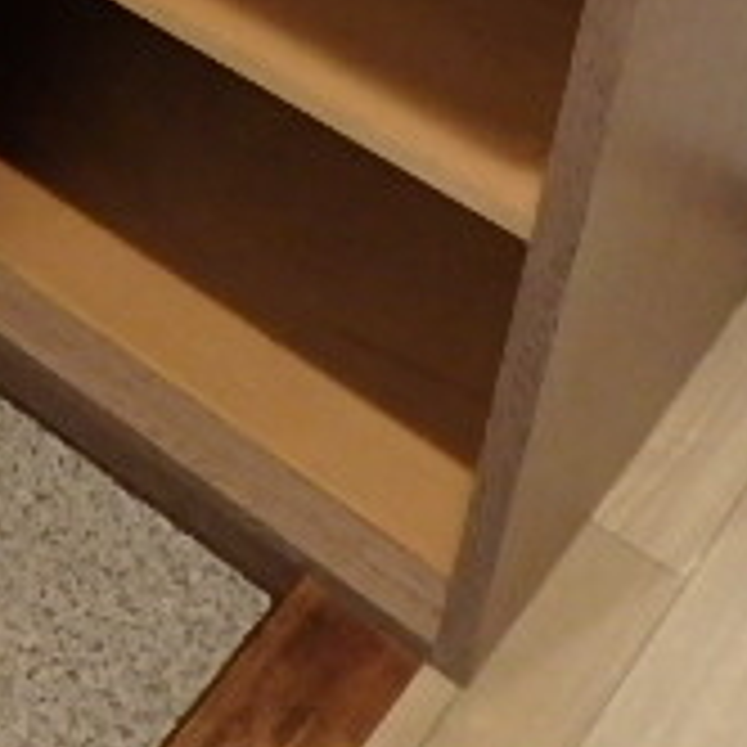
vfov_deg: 18.7
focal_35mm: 85
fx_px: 2075
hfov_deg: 19.2
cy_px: -266
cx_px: -158
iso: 800
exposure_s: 1/15
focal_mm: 4.5
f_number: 3
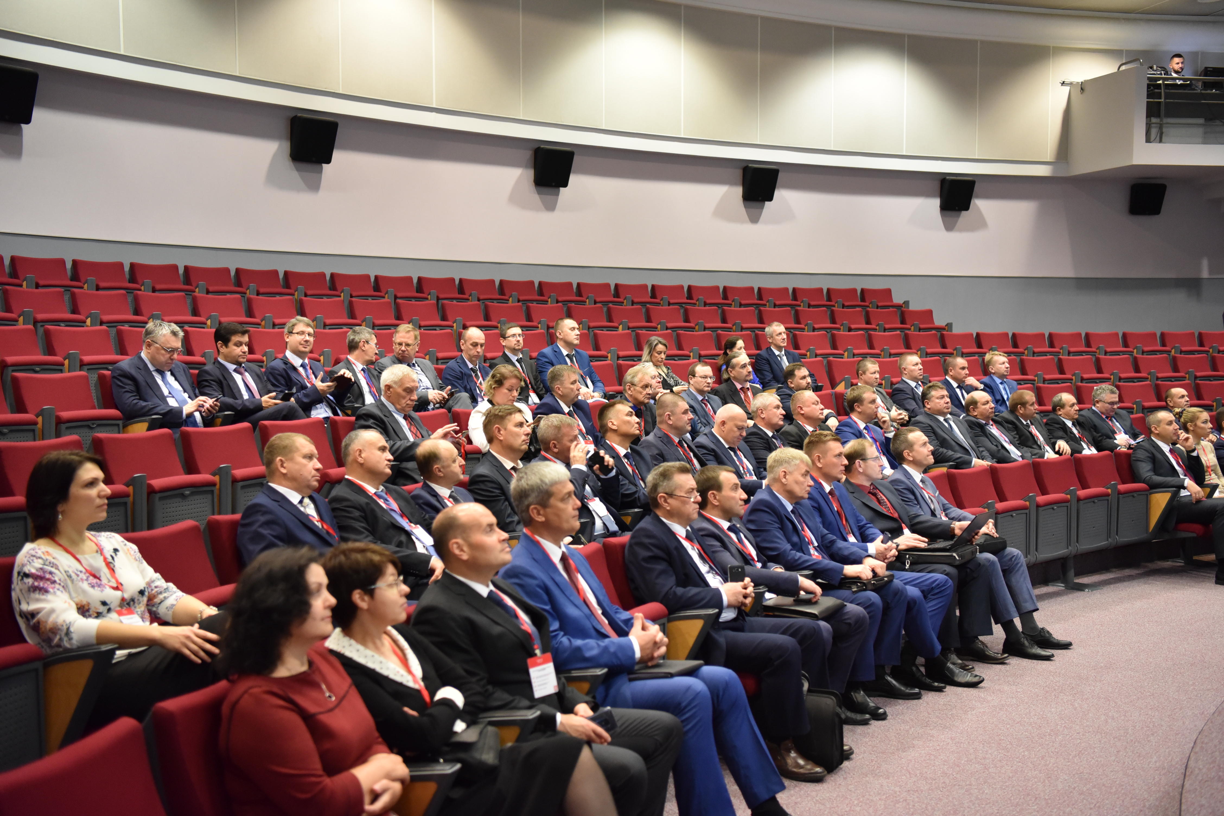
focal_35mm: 42
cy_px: 408
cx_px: 612
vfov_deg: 31.9
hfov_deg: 46.4
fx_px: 1428
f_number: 2.8
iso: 3200
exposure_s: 1/60
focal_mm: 42
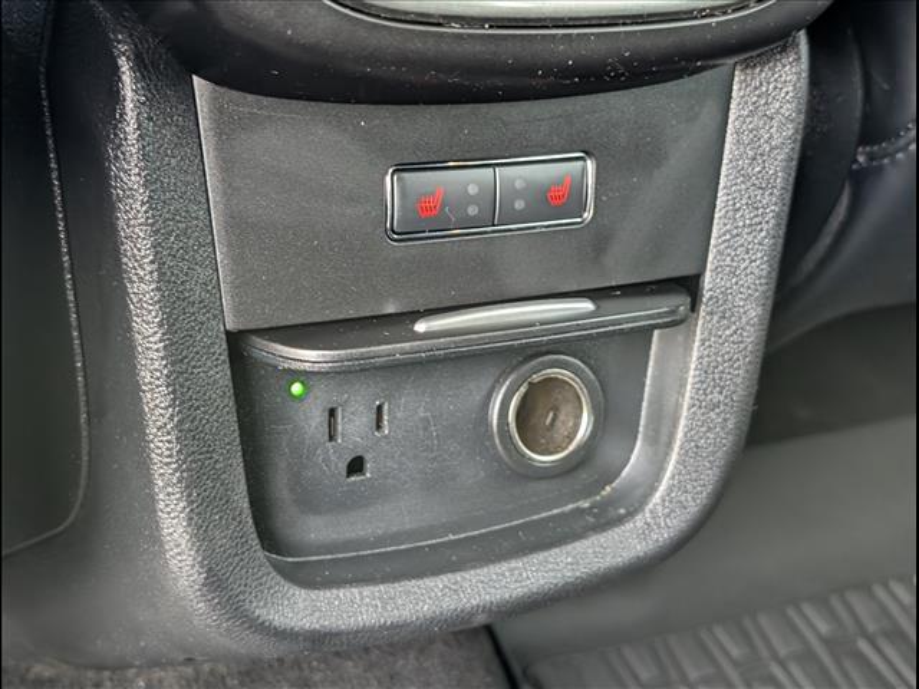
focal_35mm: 49
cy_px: 344
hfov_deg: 38.9
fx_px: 1301
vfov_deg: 29.7
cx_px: 460
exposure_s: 1/38.2
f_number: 1.68
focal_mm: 6.9
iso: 188
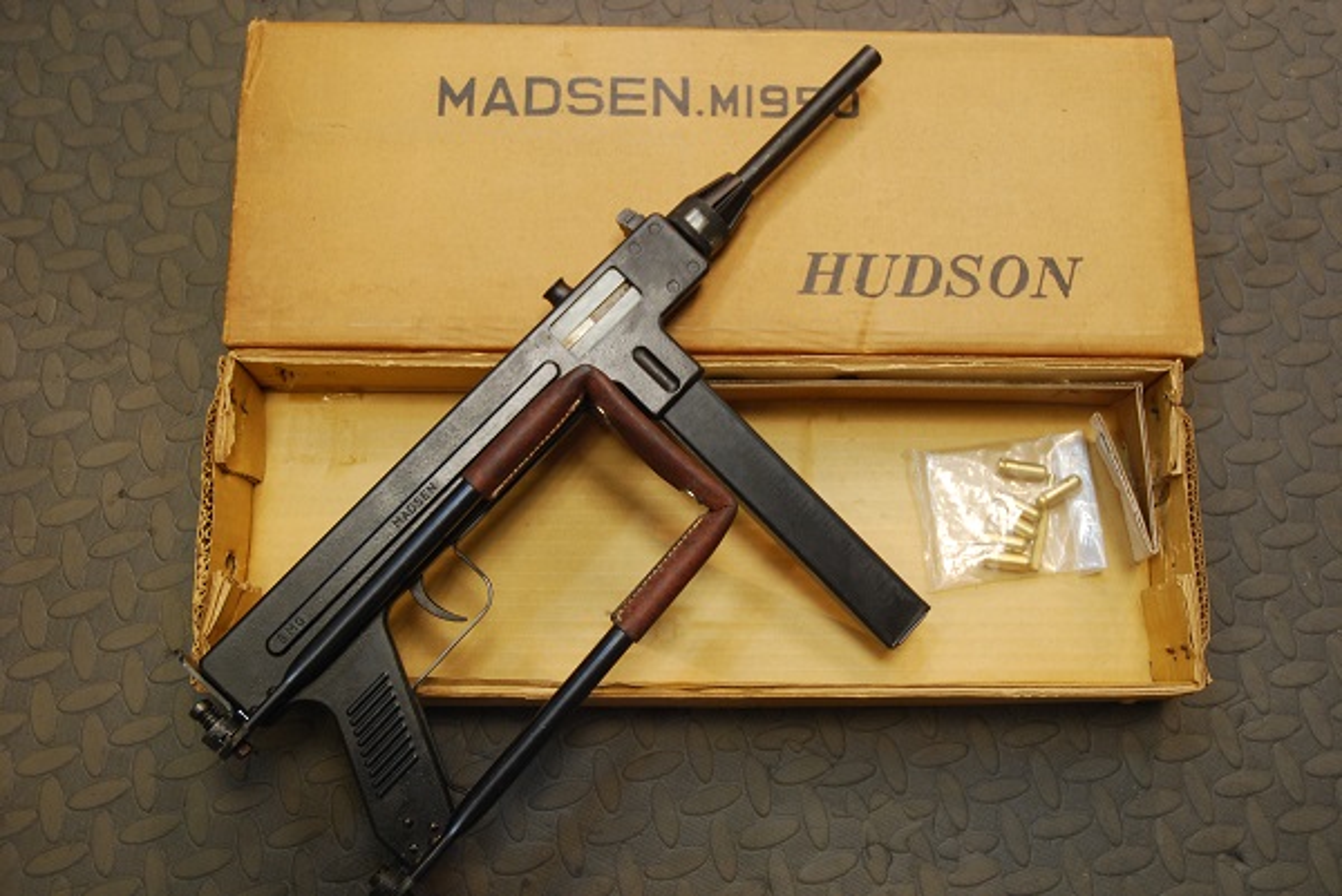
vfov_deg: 35.5
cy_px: 448
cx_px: 671
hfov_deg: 51.3
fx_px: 1399
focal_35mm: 38
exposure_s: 1/30
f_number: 3.8
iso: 560
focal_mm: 25
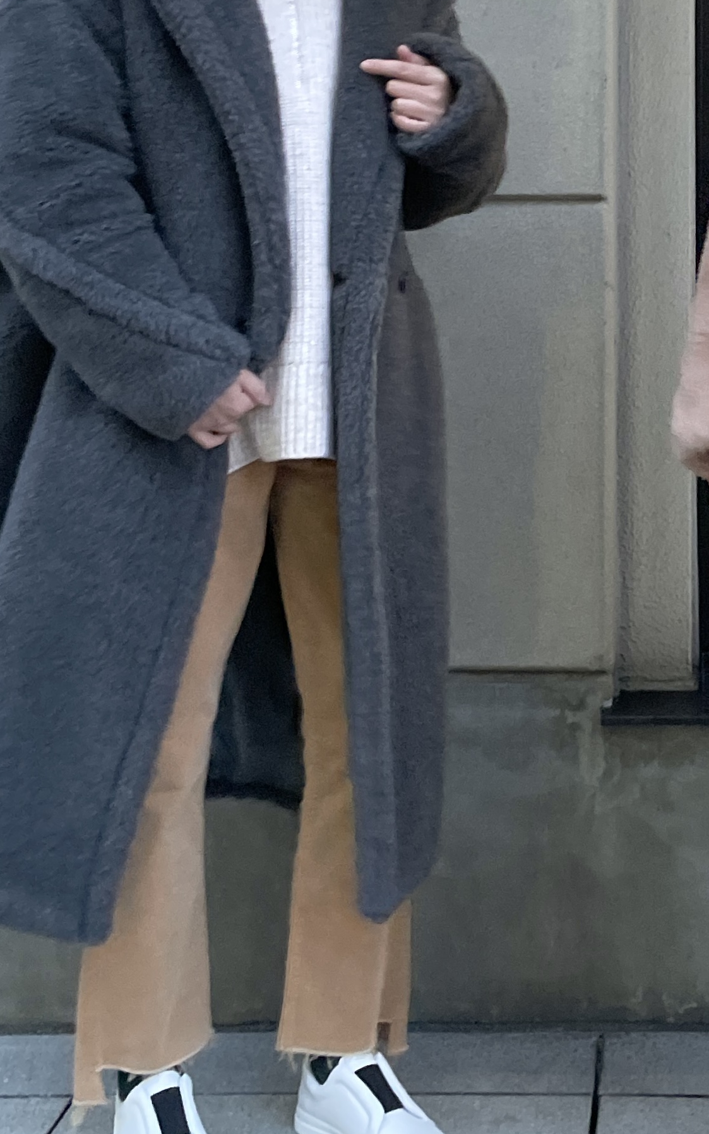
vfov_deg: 56.5
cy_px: 640
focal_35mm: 34
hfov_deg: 36.8
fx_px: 1051
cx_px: 481
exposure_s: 1/33
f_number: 1.6
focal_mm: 4.2
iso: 400
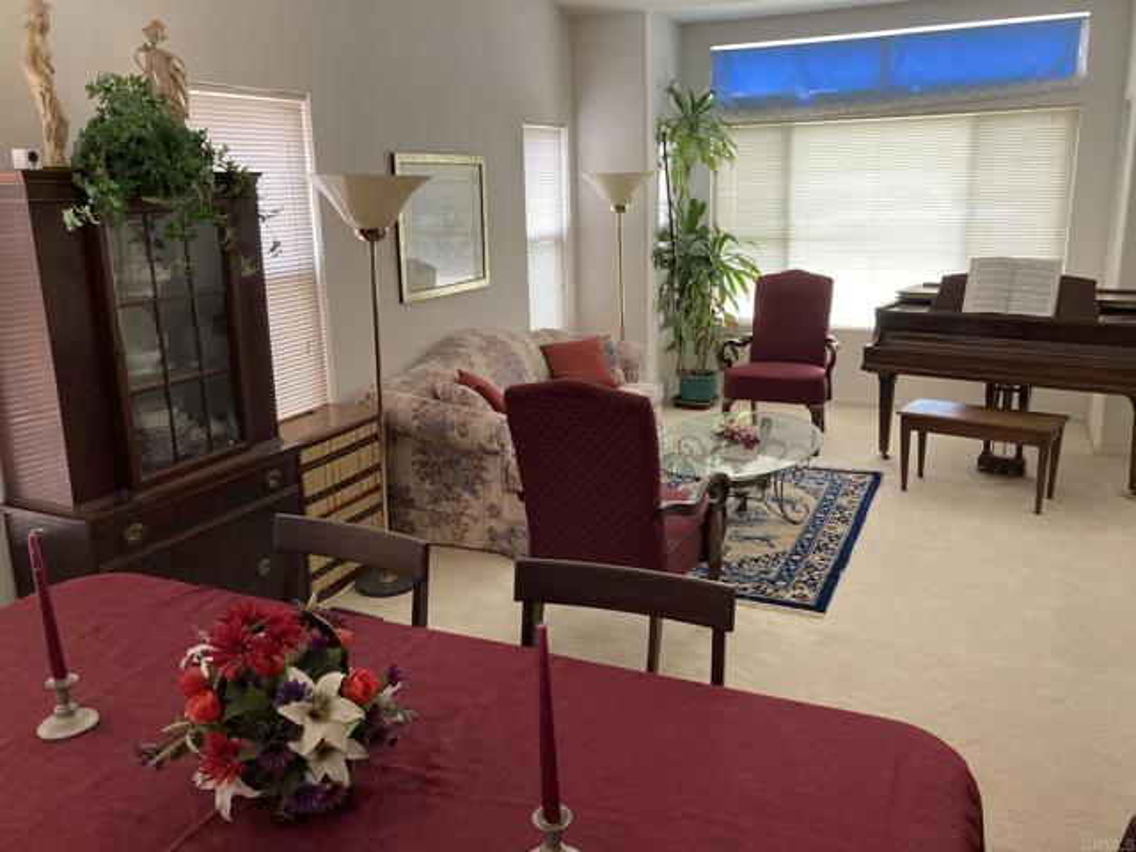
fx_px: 919
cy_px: 426
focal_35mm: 28
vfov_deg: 49.7
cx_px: 568
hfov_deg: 63.4
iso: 160
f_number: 1.8
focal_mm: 3.99
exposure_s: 1/60
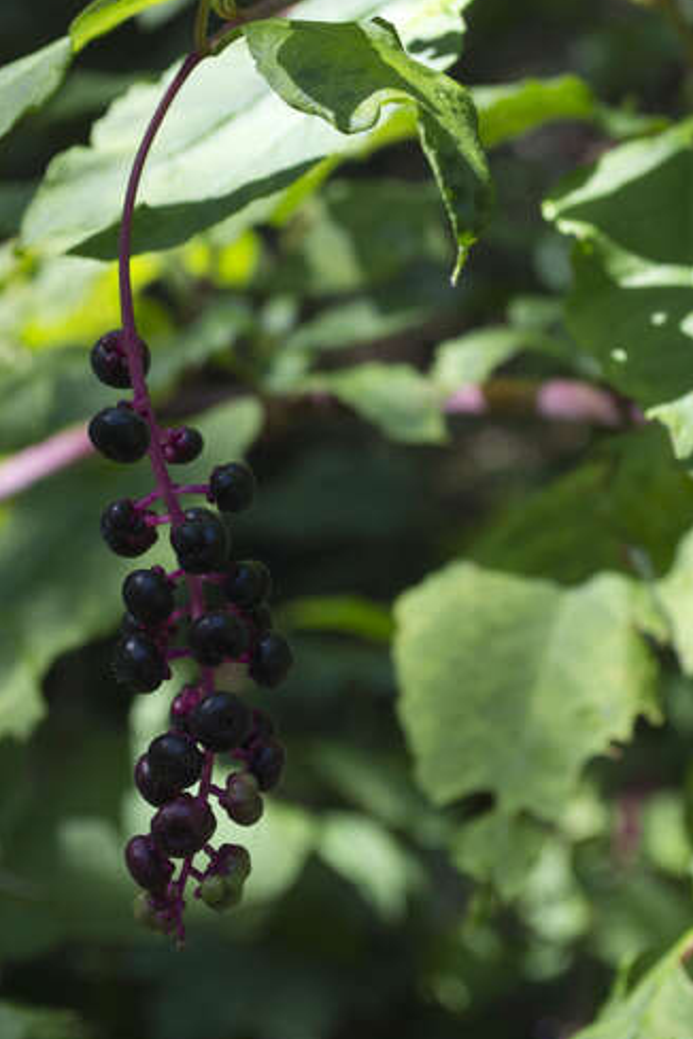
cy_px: 272
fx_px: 2974
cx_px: 411
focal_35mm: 103
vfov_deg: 19.7
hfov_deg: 13.3
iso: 200
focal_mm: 42
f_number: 6.3
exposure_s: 1/160
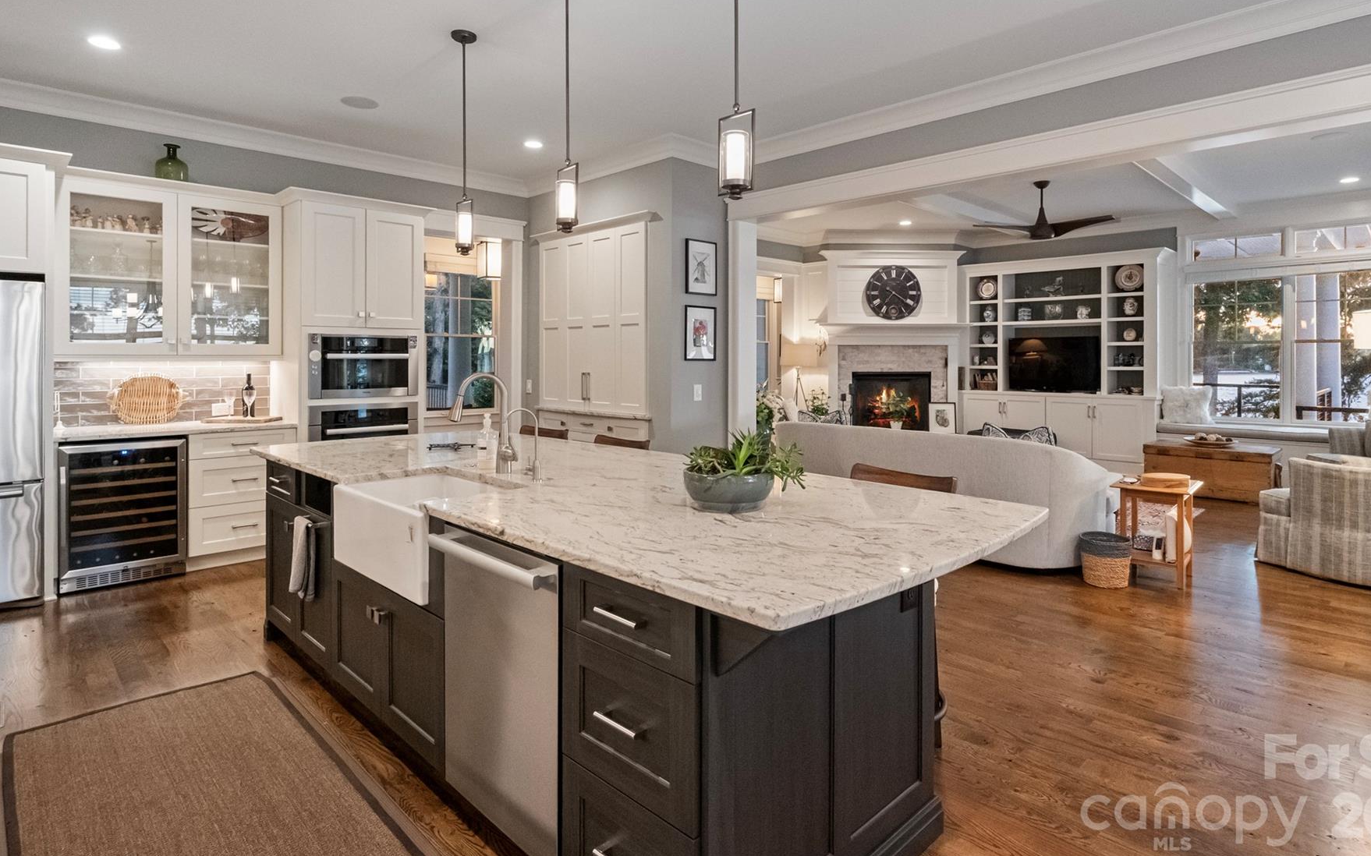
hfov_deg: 86.2
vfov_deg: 60.2
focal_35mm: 20
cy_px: 349
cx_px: 723
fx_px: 732
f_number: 6.3
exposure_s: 1/30
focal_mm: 11
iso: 8000
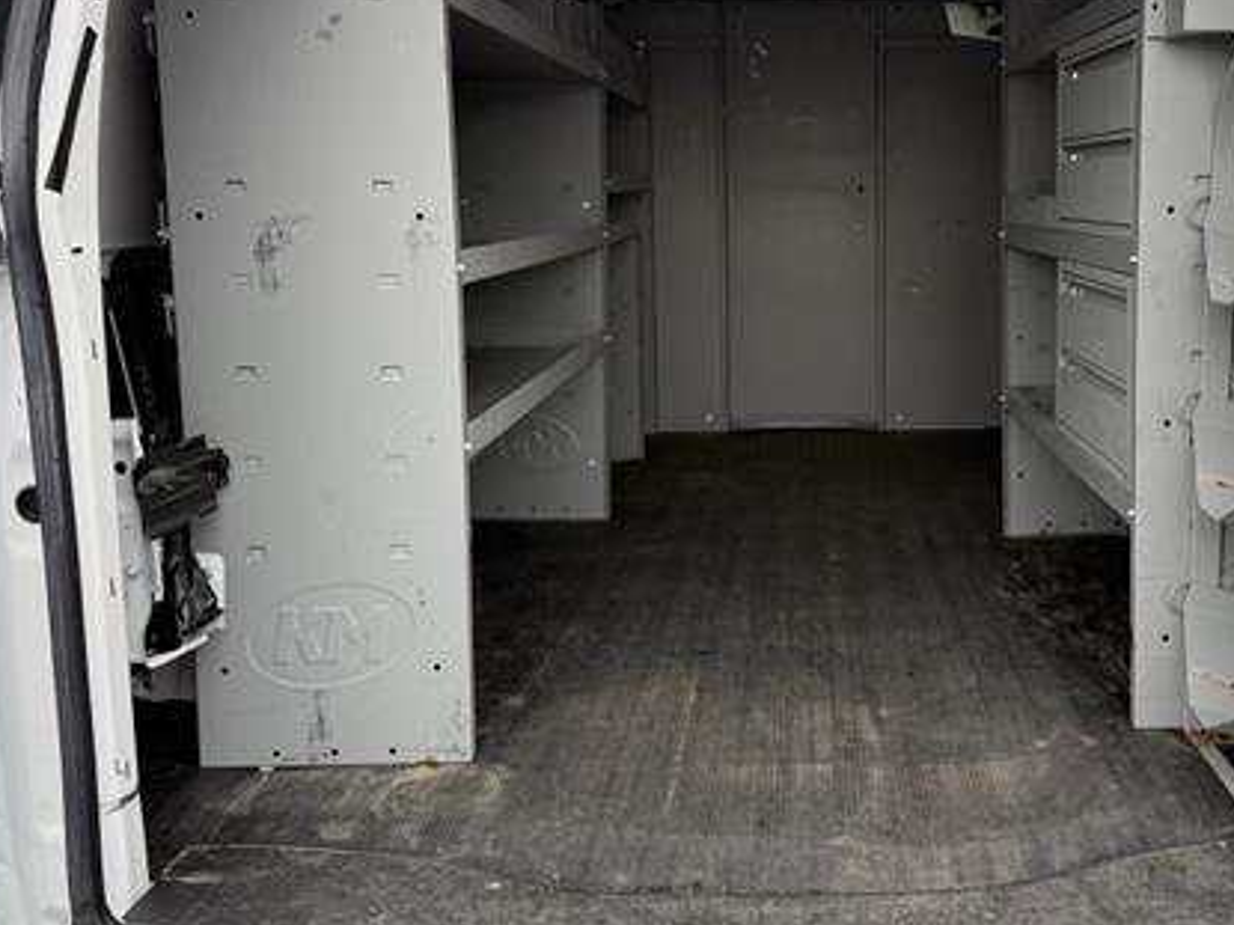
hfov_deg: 49.3
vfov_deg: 38.5
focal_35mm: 37
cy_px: 363
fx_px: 1319
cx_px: 818
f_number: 1.78
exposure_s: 1/198
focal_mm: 6.76
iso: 125
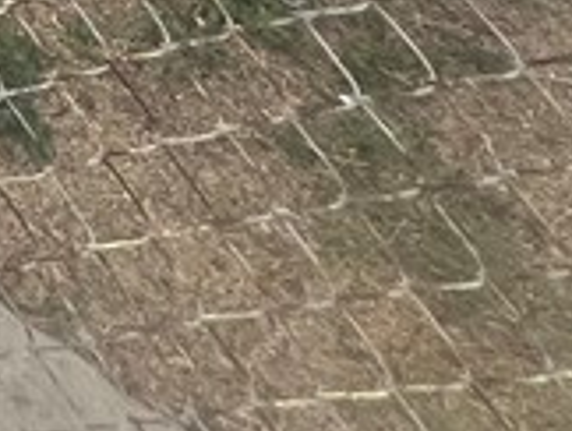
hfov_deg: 14.7
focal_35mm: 82
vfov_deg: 10.8
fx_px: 1357
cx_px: -809
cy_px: -911
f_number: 1.8
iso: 32
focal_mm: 1.57
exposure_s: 1/300
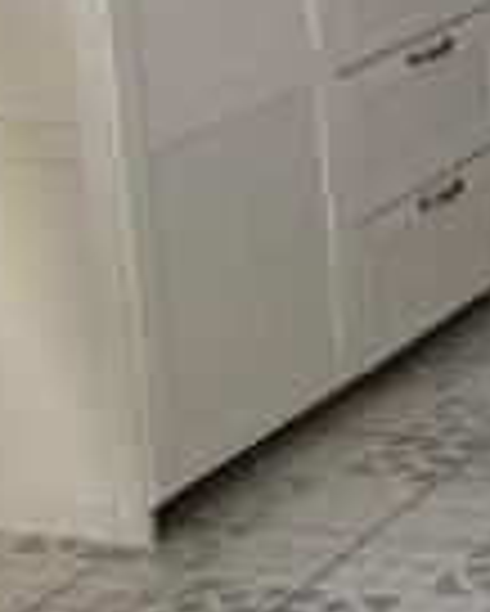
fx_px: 2390
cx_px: 1083
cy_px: -130
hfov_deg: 10.4
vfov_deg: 14.1
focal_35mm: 132
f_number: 1.78
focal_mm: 6.76
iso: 80
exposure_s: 1/330
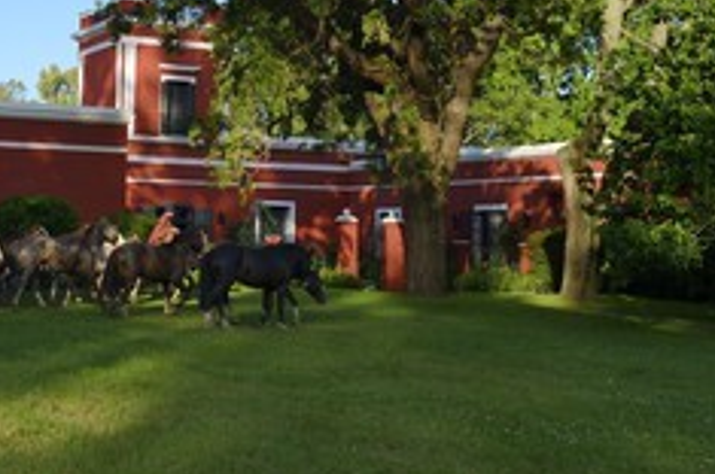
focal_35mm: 68
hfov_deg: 28.9
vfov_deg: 19.7
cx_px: 122
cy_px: 67
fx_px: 1349
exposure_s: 1/320
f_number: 6.3
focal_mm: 38
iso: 200
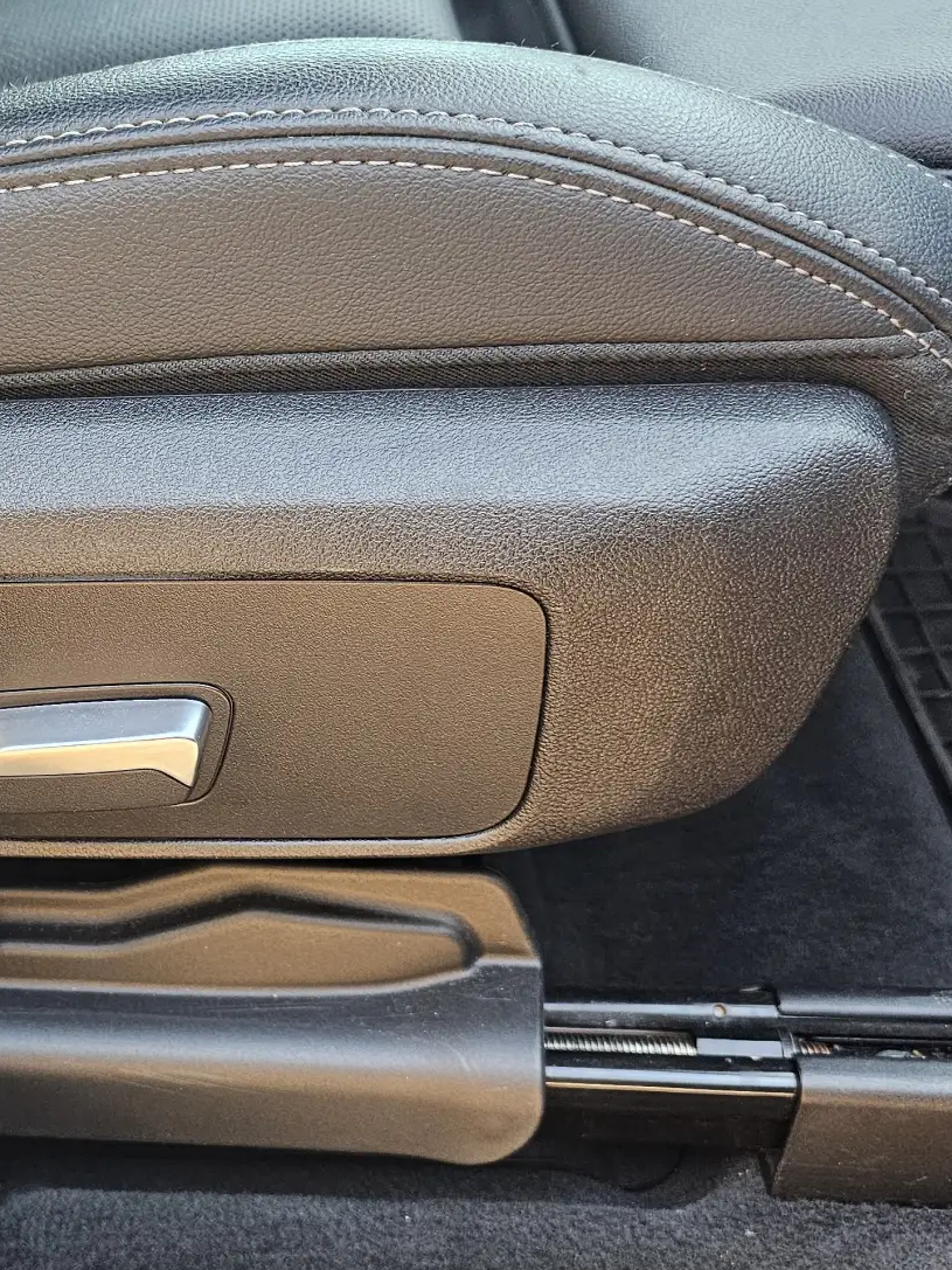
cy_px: 513
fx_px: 1760
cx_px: 39
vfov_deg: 39.5
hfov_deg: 28.7
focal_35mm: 48
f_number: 1.7
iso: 320
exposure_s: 1/142
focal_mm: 6.3
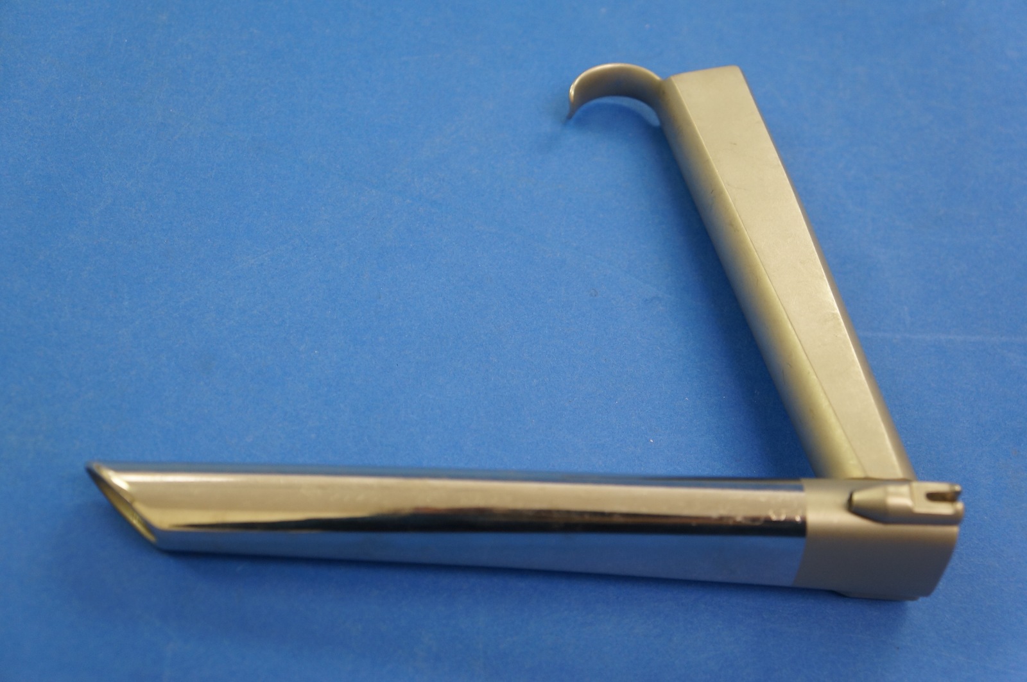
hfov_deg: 41.2
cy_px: 341
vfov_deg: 28.0
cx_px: 514
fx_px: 1368
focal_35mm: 48
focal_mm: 32
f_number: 4
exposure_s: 1/40
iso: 400
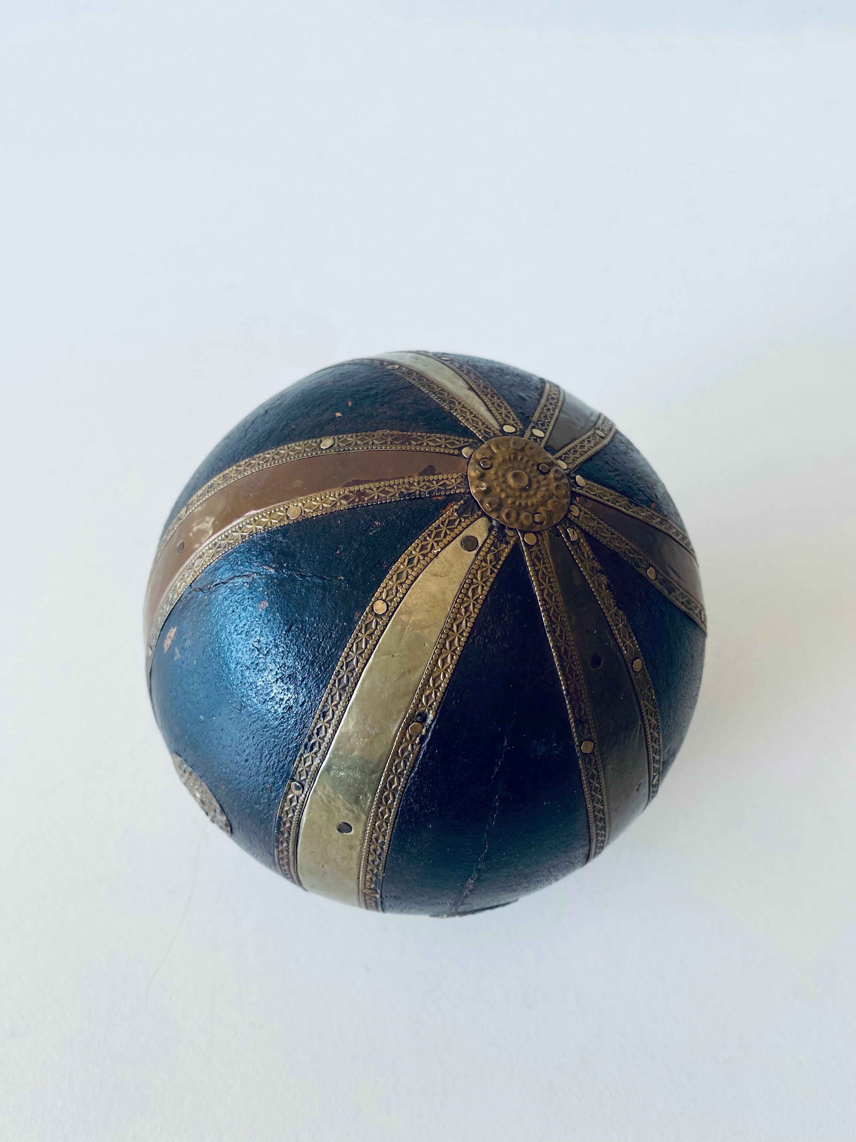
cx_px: 428
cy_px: 571
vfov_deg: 67.3
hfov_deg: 53.1
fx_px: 857
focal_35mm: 26
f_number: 1.8
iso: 32
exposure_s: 1/201
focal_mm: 4.25
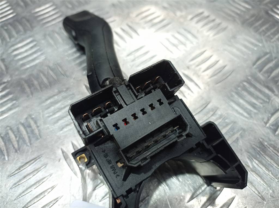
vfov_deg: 49.6
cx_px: 140
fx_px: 225
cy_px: 104
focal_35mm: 28
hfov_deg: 63.5
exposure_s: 1/234
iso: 100
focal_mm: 4.7
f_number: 1.79
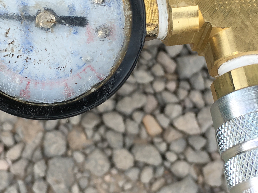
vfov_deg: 18.4
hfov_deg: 24.3
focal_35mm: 80
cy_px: 70
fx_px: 596
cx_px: 83
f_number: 2.2
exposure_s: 1/222
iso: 25
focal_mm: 4.15
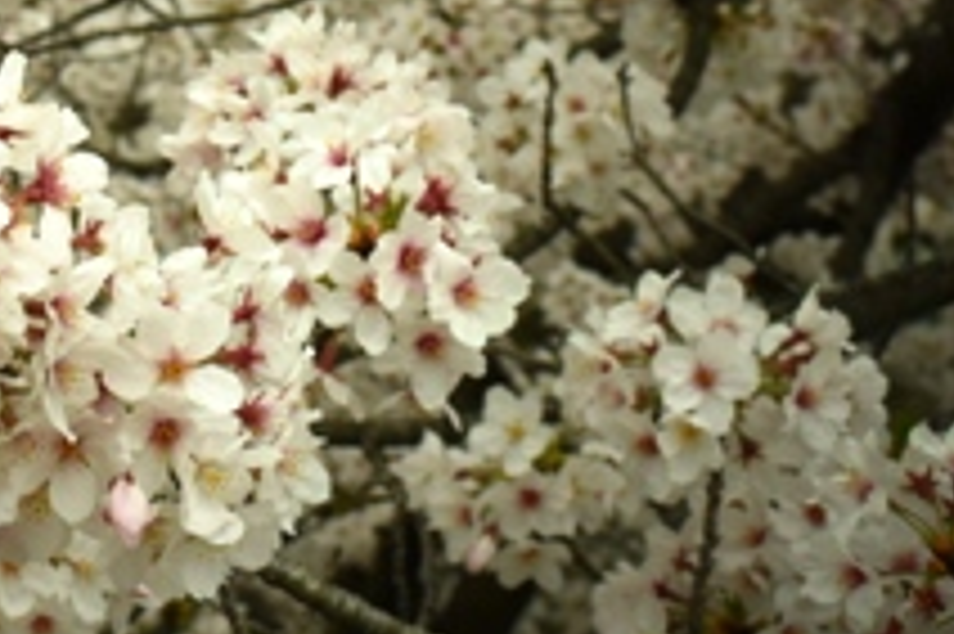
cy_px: -40
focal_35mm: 102
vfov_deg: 13.2
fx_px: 2701
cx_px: 18
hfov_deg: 19.5
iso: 400
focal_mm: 24
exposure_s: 1/200
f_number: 7.1
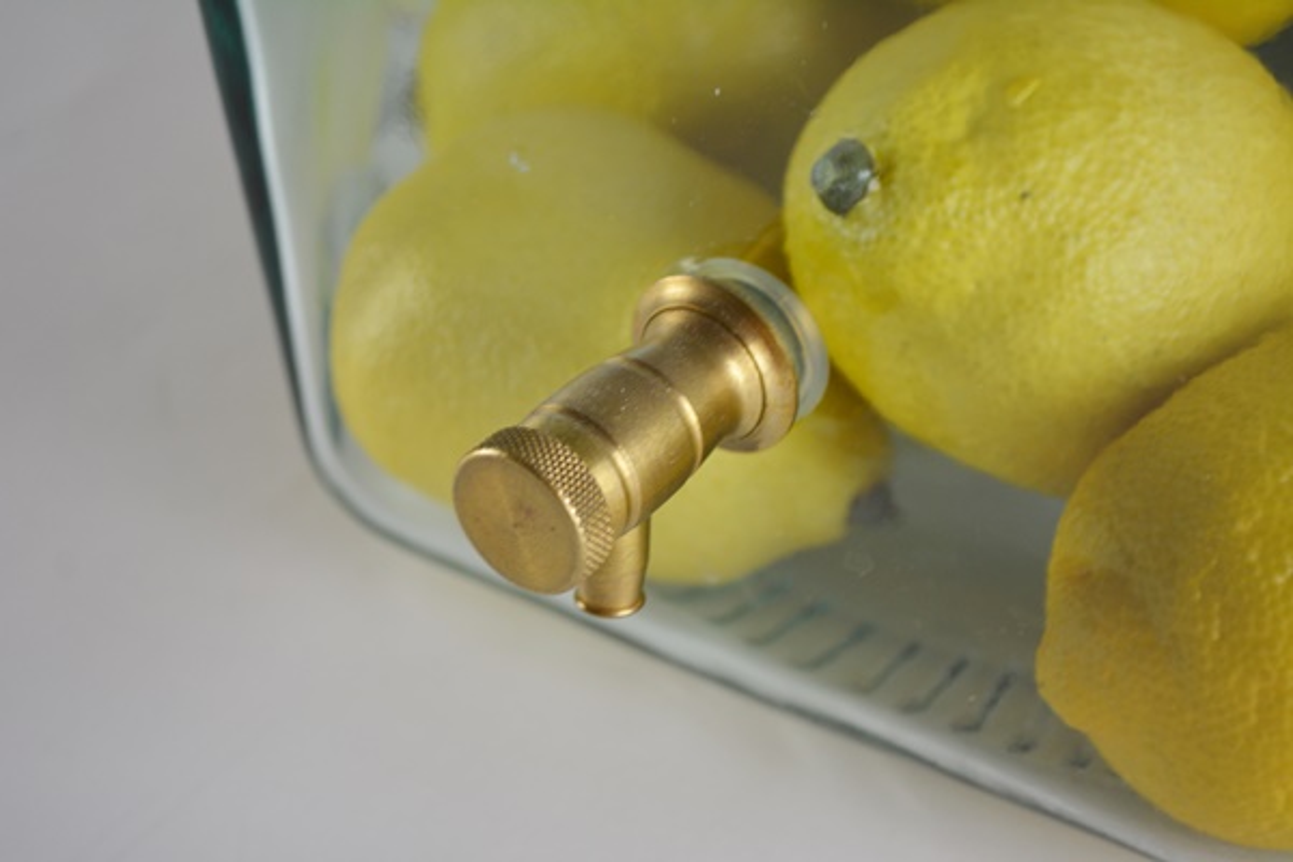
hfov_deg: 28.1
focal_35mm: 72
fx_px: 2586
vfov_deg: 18.9
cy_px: 431
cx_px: 646
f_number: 5.6
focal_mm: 48
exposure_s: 1/125
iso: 400
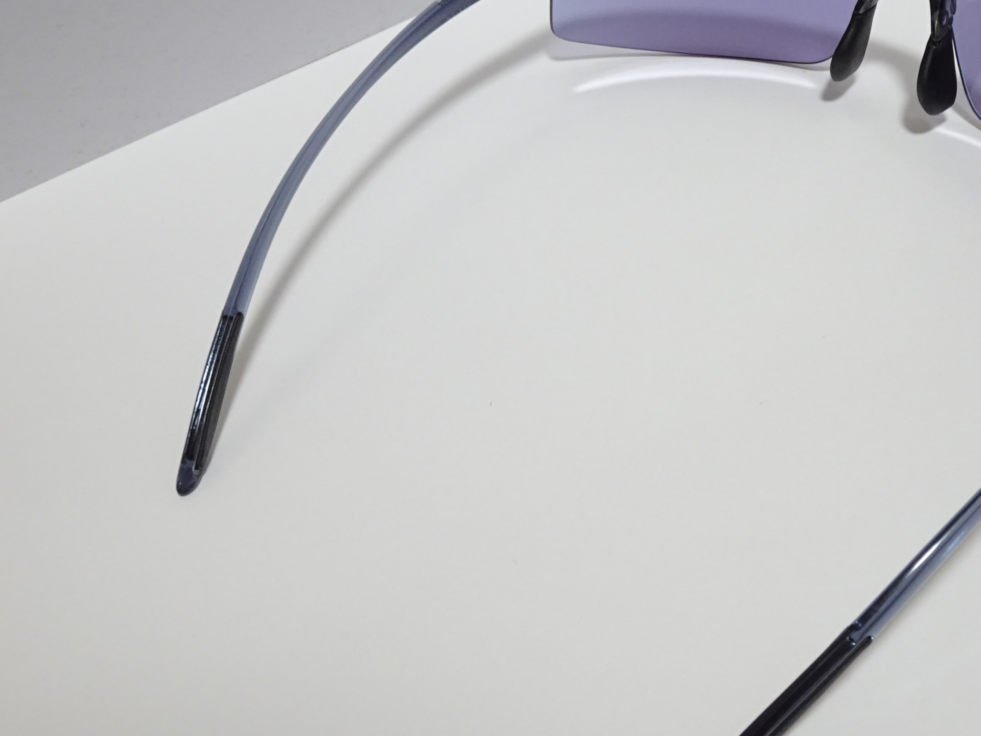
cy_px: 327
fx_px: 1530
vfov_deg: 27.0
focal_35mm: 54
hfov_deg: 34.9
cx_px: 717
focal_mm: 5.57
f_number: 4
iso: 200
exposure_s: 1/10
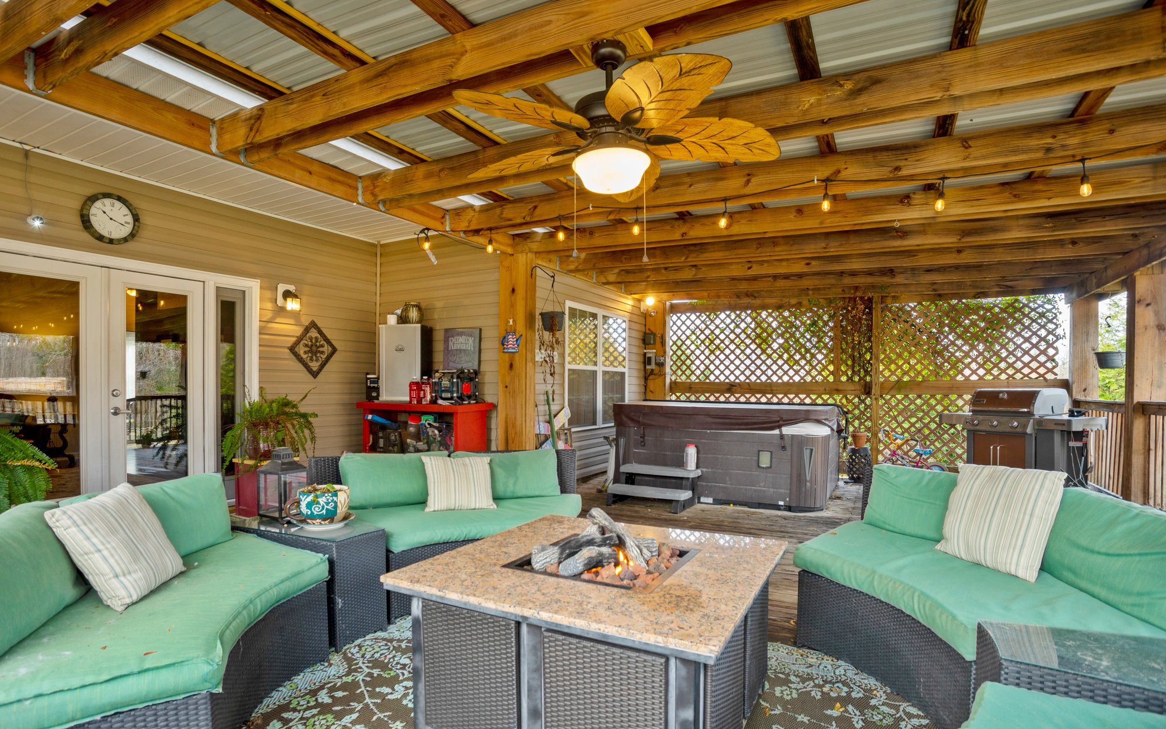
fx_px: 572
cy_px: 399
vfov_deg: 64.9
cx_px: 576
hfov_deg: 91.1
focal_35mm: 18
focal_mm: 17
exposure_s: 1/13
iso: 200
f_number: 8
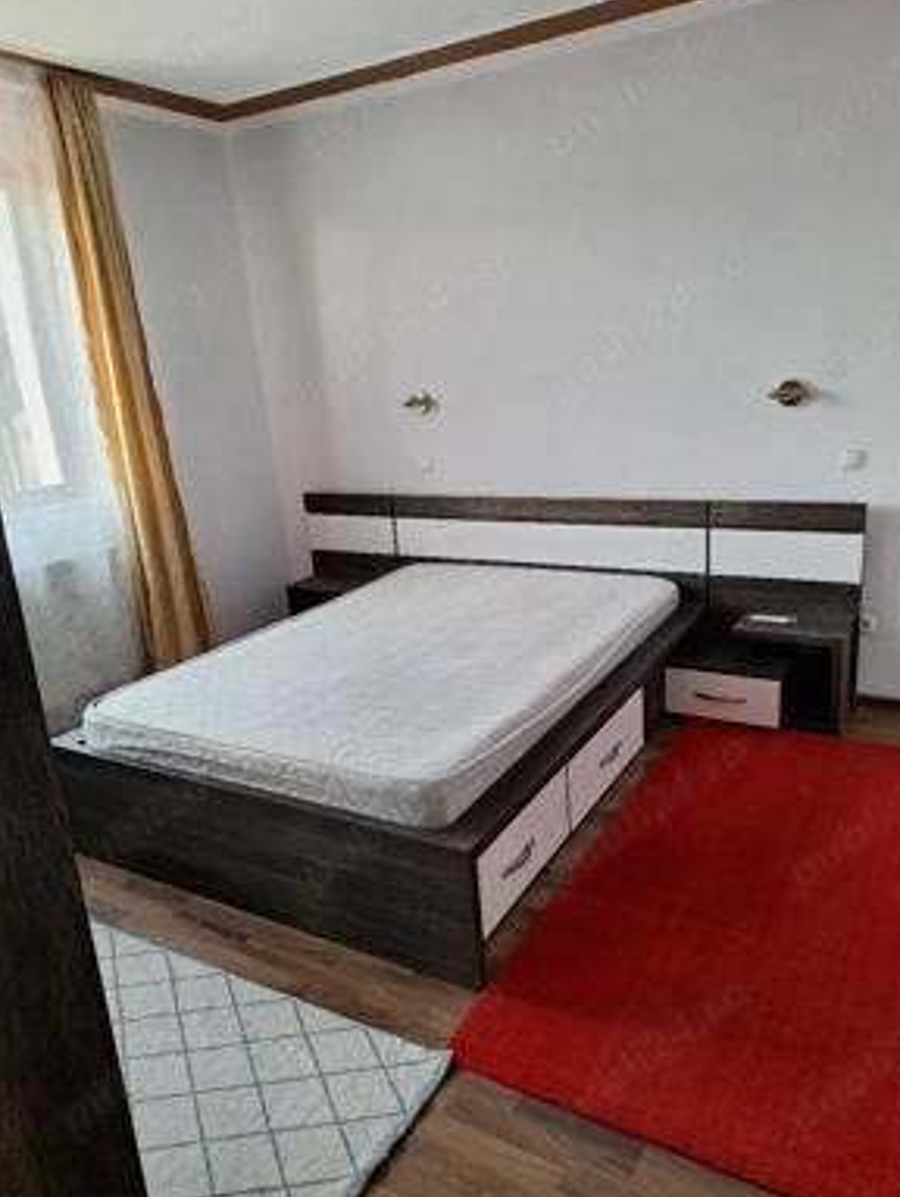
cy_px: 606
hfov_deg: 56.9
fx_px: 831
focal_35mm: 24
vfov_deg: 71.5
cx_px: 466
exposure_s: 1/50
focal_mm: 5.54
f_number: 1.8
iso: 200
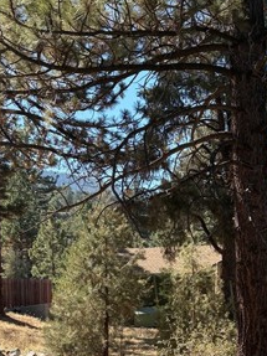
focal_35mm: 58
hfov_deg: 24.5
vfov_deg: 32.8
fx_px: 597
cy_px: 249
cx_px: 240
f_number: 1.6
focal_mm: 5.96
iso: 50
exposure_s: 1/907
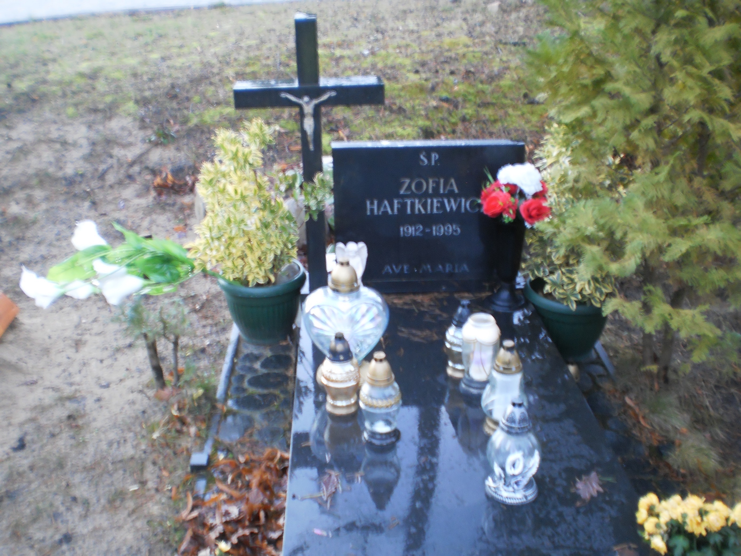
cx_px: 370
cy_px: 278
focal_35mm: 36
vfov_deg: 39.7
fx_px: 771
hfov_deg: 51.4
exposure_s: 1/2
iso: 200
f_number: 3.1
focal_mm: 6.3
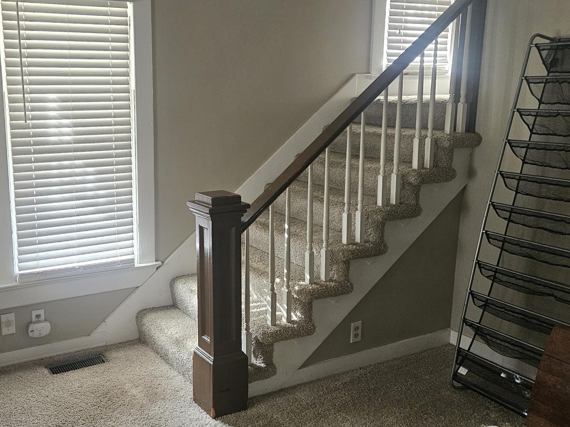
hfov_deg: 49.0
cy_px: 207
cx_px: 175
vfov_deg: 38.7
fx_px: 609
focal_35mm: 37
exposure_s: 1/120
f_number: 1.8
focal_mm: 5.4
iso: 800
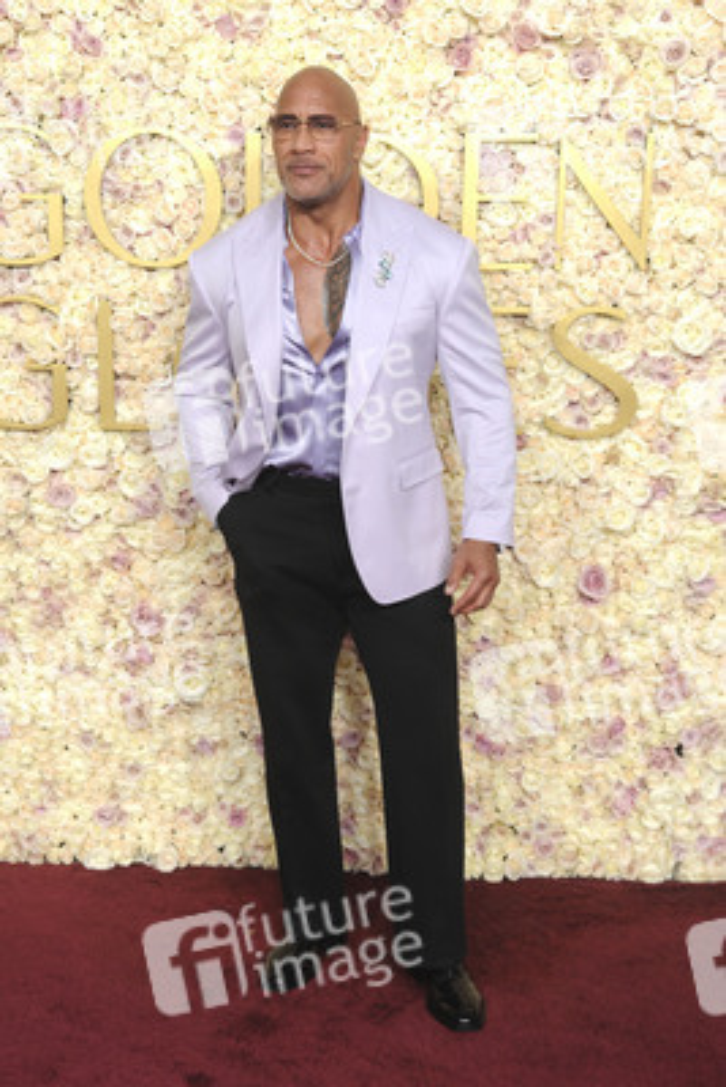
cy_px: 544
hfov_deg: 26.0
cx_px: 363
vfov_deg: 38.2
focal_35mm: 52
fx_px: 1572
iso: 1000
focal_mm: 52
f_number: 13
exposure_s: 1/250
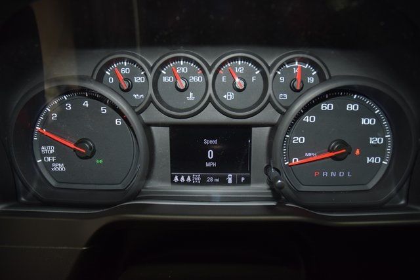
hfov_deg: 67.4
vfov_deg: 48.0
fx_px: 315
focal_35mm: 27
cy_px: 140
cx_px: 210
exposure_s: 1/30
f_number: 3.5
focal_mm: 18
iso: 560
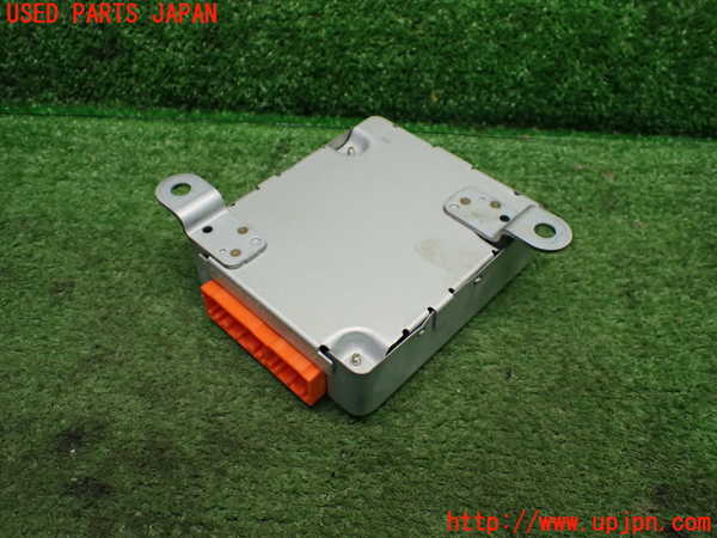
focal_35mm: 30
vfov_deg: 46.8
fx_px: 621
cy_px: 269
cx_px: 358
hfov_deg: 60.0
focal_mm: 5.4
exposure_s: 1/125
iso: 500
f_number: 2.3
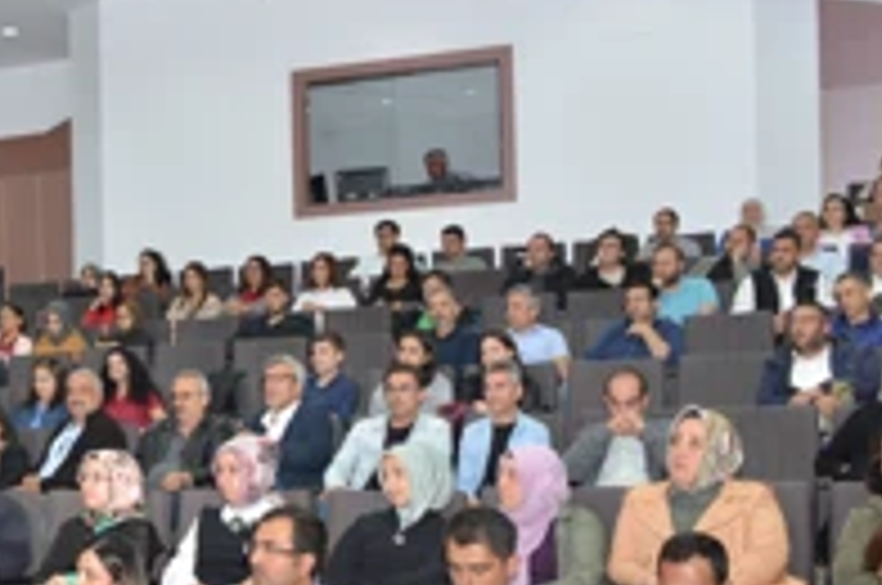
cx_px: 4
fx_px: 1541
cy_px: 502
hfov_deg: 29.8
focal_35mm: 63
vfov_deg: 21.1
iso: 1600
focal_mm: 28
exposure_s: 1/60
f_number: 8
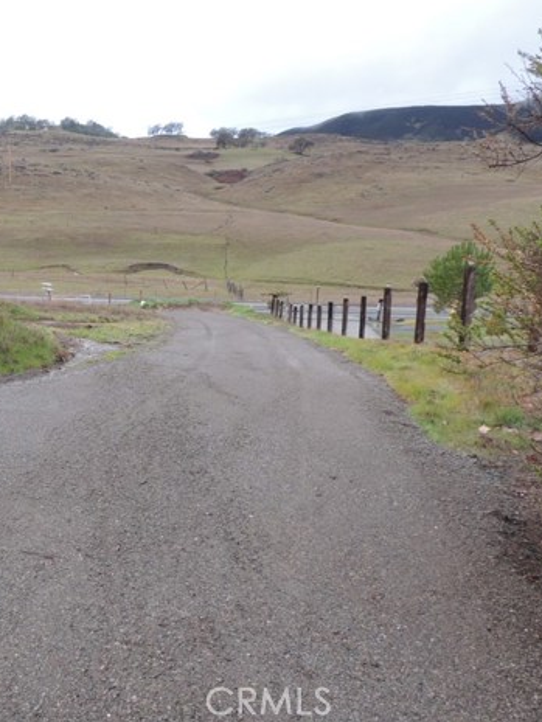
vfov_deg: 55.3
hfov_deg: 41.2
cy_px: 351
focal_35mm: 33
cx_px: 113
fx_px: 689
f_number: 3
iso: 125
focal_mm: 4.3
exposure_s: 1/30
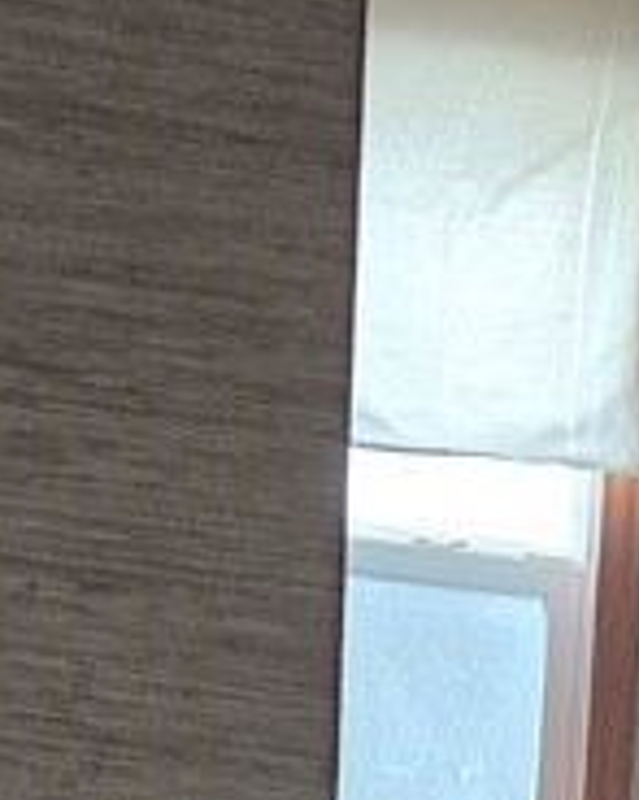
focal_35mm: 125
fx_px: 2957
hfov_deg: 11.8
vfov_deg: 13.4
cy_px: 1561
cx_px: 930
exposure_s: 1/120
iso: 1000
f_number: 1.8
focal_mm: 5.4
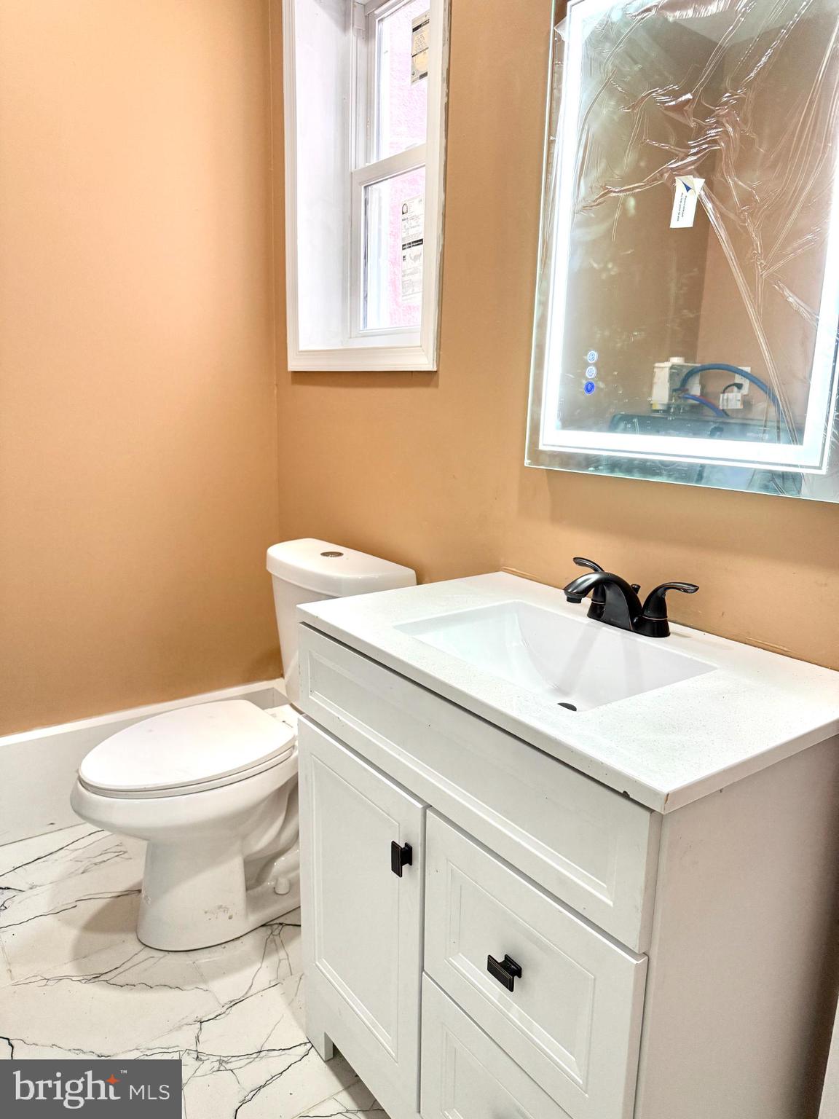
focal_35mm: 24
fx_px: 776
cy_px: 560
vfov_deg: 71.6
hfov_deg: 56.8
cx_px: 420
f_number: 1.78
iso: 200
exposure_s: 1/167
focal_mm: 6.76
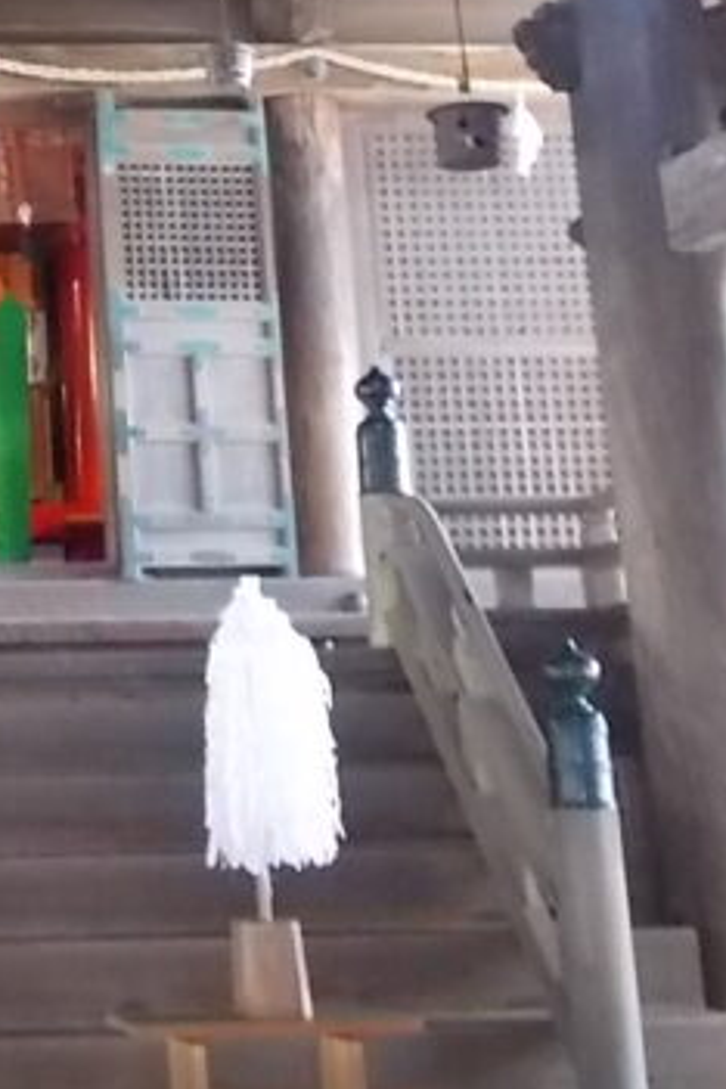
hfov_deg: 16.3
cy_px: 127
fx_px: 2390
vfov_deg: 25.0
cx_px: -233
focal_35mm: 79
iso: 500
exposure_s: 1/25
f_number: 3.2
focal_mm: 4.6
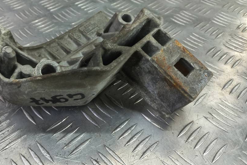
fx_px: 226
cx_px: 96
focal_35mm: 33
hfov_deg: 56.7
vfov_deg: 39.8
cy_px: 67
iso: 64
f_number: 1.8
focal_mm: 4.6
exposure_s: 1/50
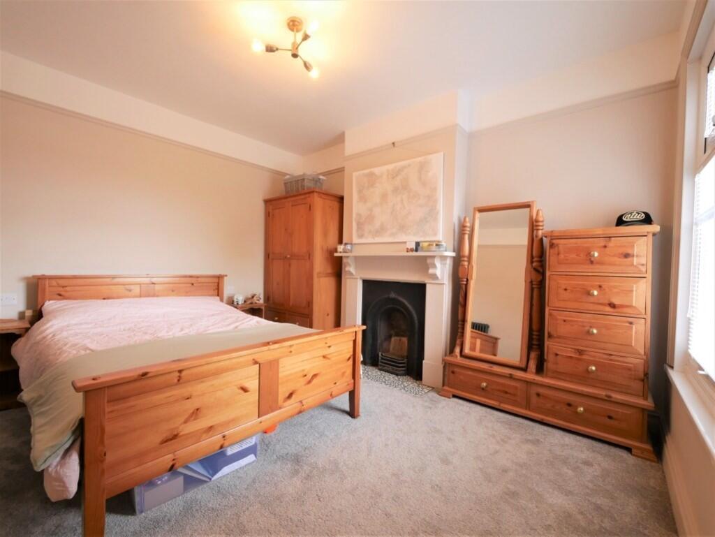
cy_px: 268
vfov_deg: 85.7
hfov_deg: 102.0
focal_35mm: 14
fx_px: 289
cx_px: 358
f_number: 4
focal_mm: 7
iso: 1000
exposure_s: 1/60
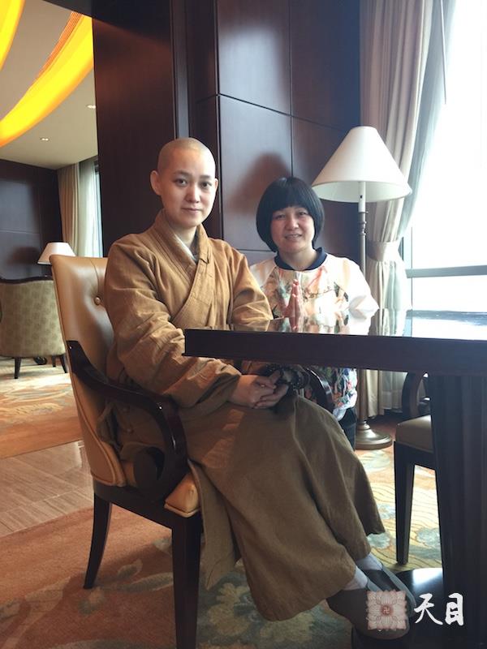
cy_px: 324
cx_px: 244
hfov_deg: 48.2
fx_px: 544
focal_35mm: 29
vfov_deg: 61.7
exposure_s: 1/15
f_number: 2.2
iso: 80
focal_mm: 4.15
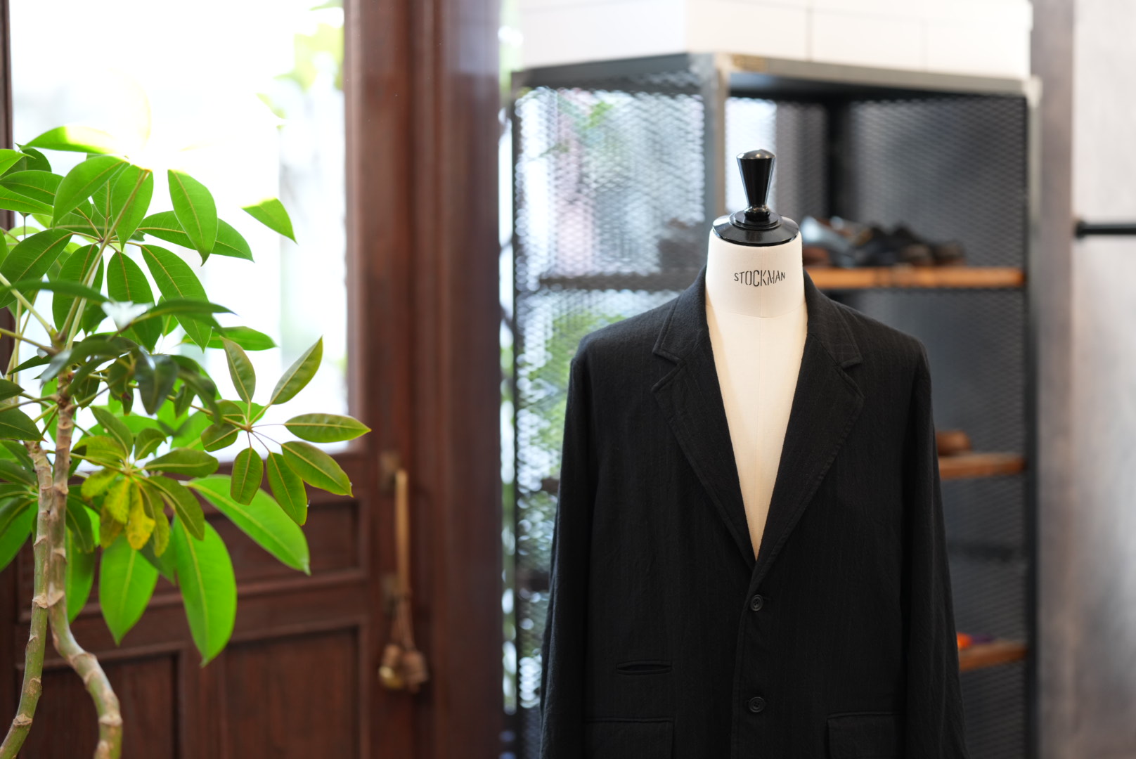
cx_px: 568
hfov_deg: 23.9
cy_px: 380
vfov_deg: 16.1
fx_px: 2684
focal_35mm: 85
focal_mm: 85
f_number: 1.4
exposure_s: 1/250
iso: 640
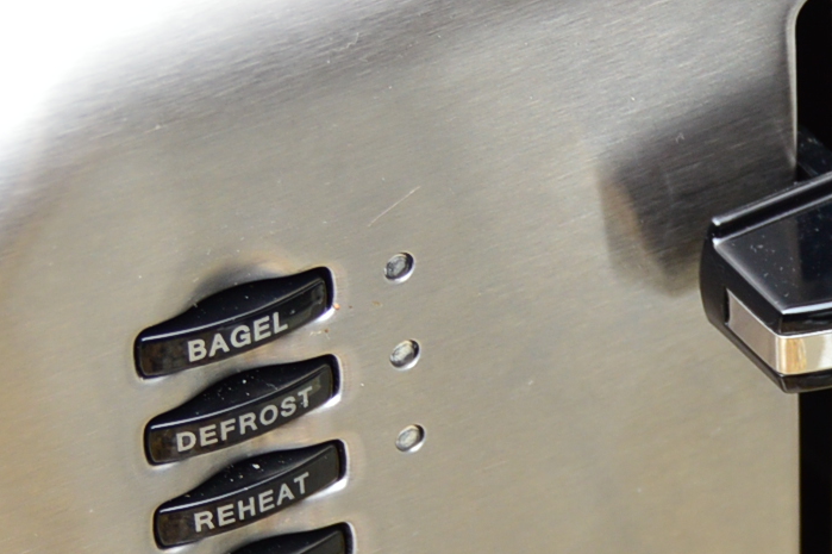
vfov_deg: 6.9
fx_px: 4622
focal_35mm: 200
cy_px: 360
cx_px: 776
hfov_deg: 10.2
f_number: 4.2
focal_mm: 31
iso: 200
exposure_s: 1/200
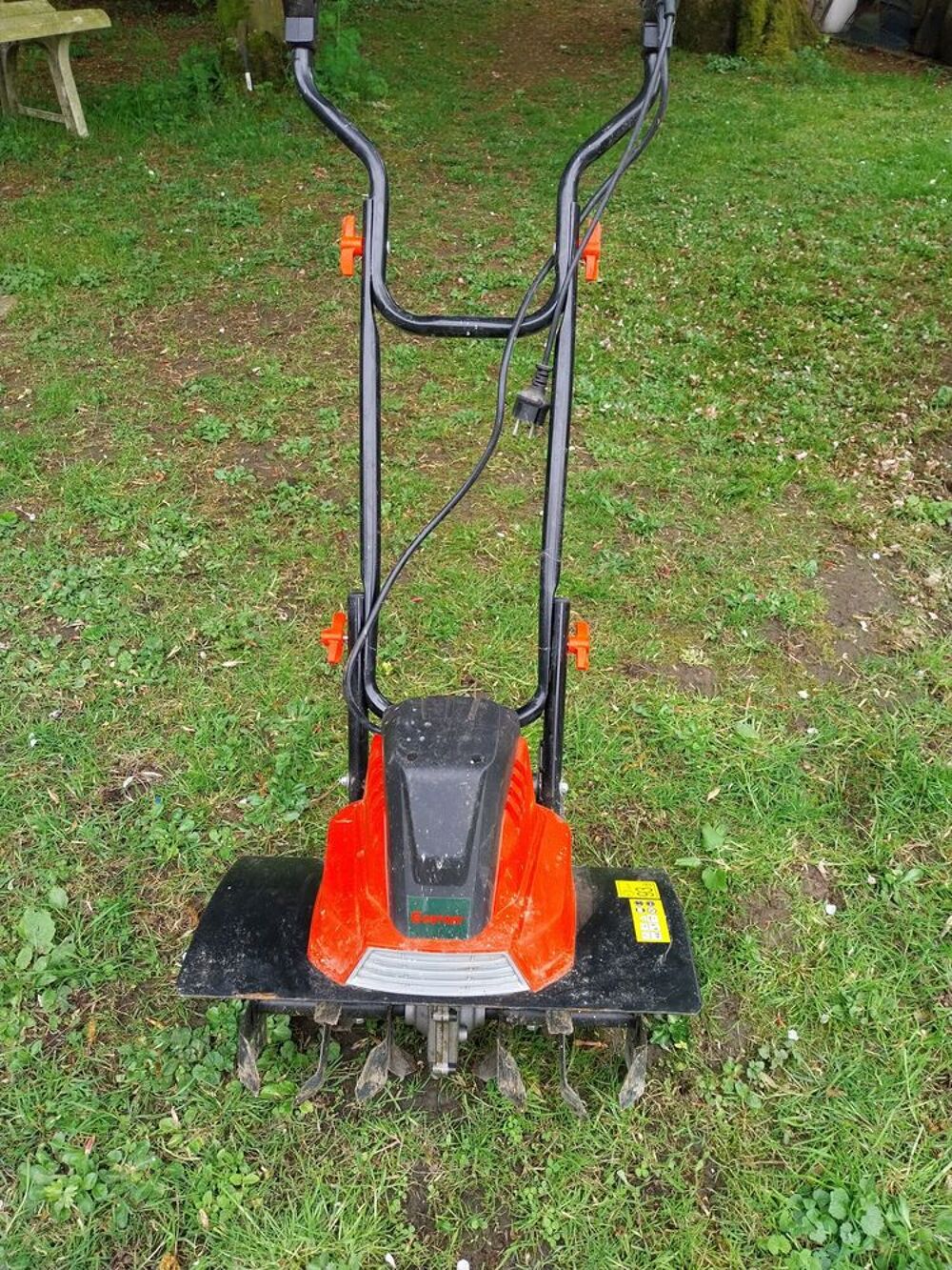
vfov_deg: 67.3
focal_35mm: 26
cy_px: 635
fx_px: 953
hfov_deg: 53.1
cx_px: 476
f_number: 1.8
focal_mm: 4
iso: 32
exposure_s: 1/100
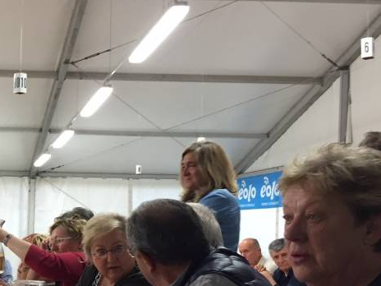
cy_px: 219
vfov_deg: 22.7
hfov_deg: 27.9
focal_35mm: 64
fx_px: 704
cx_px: -28
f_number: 2.2
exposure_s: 1/33
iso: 125
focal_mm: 4.15
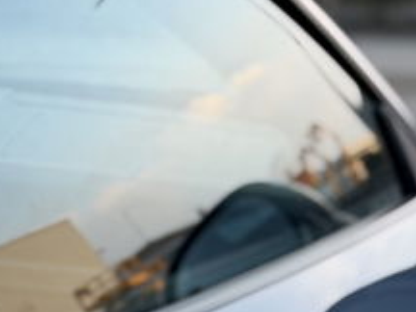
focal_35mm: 171
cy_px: 331
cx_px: -106
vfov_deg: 8.6
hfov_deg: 11.3
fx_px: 2055
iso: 64
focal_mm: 6.76
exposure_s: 1/493
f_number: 1.78
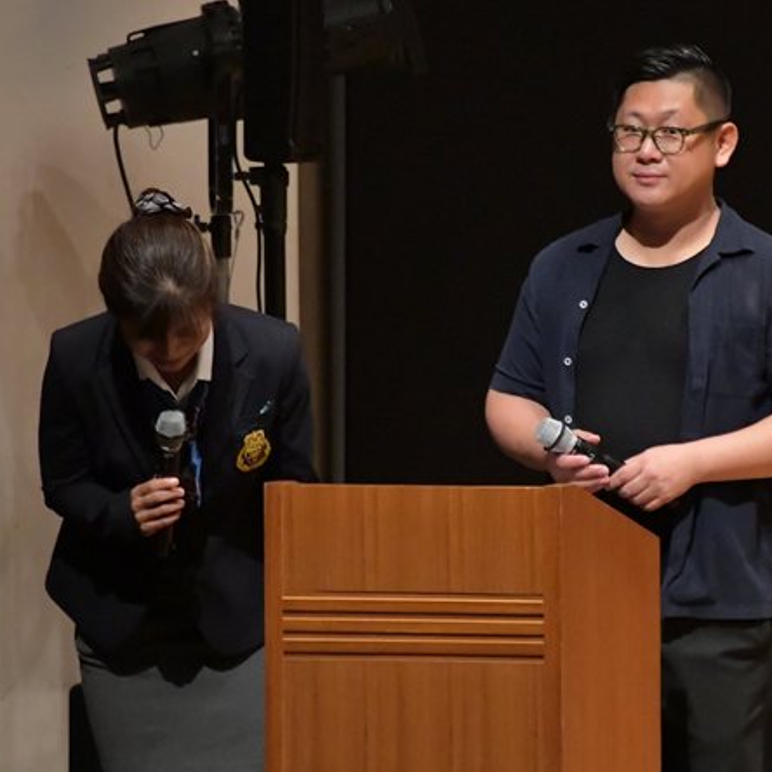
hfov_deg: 2.6
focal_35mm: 667
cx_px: 479
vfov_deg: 2.6
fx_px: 16830
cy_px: 421
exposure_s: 1/400
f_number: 5.6
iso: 10000
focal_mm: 300
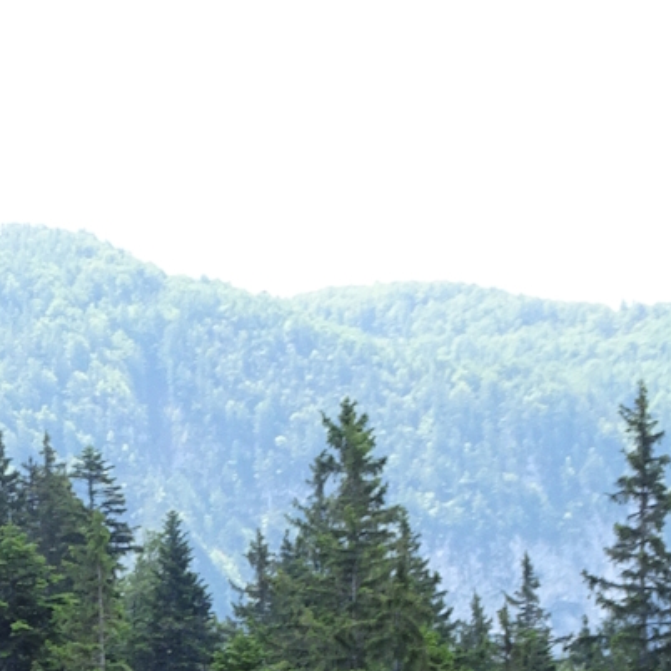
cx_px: -815
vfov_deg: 5.5
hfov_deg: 5.4
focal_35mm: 317
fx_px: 6952
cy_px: 1047
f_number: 5
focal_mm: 12.87
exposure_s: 1/100
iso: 80
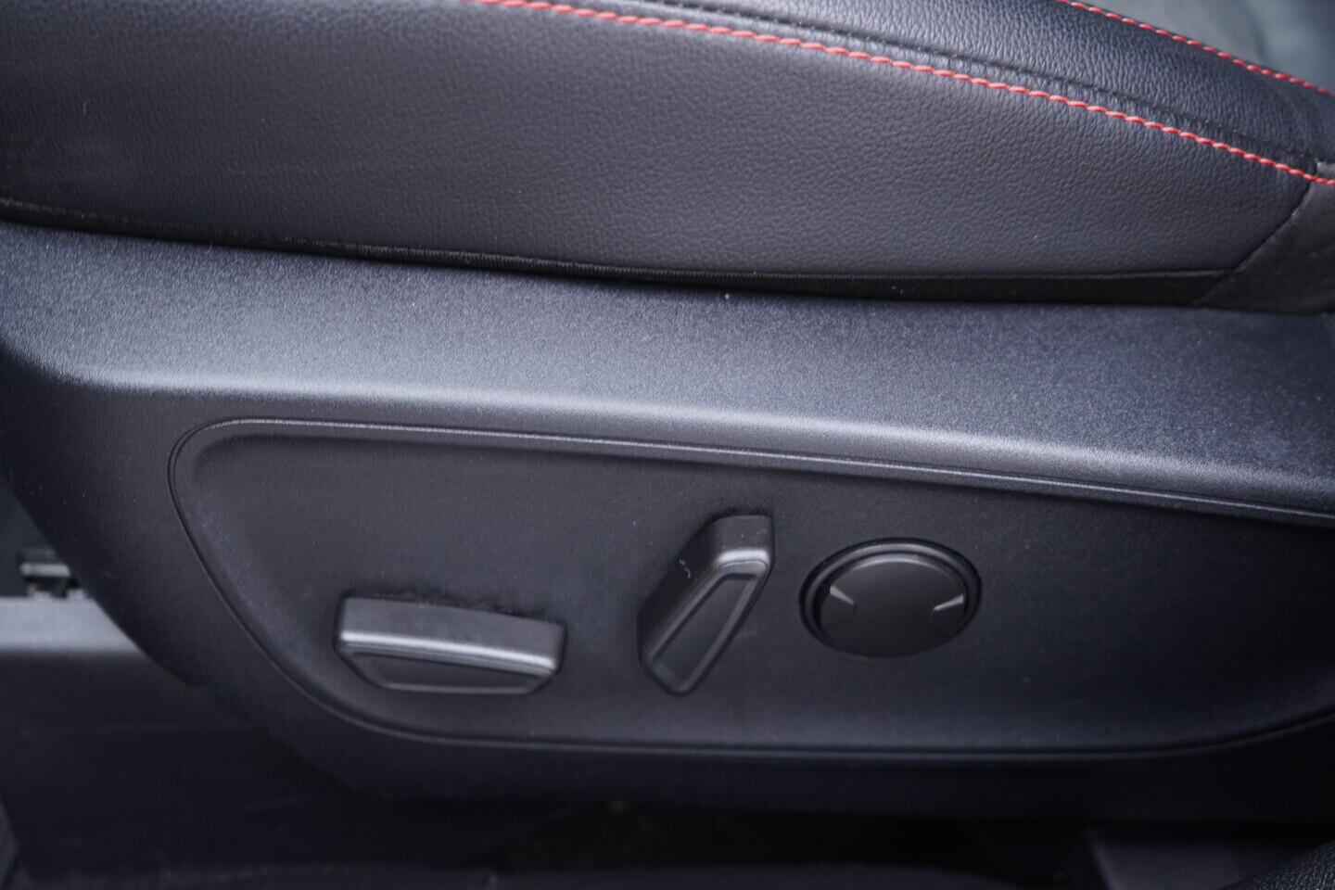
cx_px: 668
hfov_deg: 53.1
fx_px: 1335
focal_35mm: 36
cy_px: 445
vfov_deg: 36.9
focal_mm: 24
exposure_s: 1/40
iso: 500
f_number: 2.8
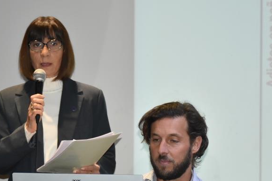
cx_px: 48
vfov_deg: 10.3
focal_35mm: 133
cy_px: 138
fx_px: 1005
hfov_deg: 15.3
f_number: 5.6
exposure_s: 1/100
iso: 1600
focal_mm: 50
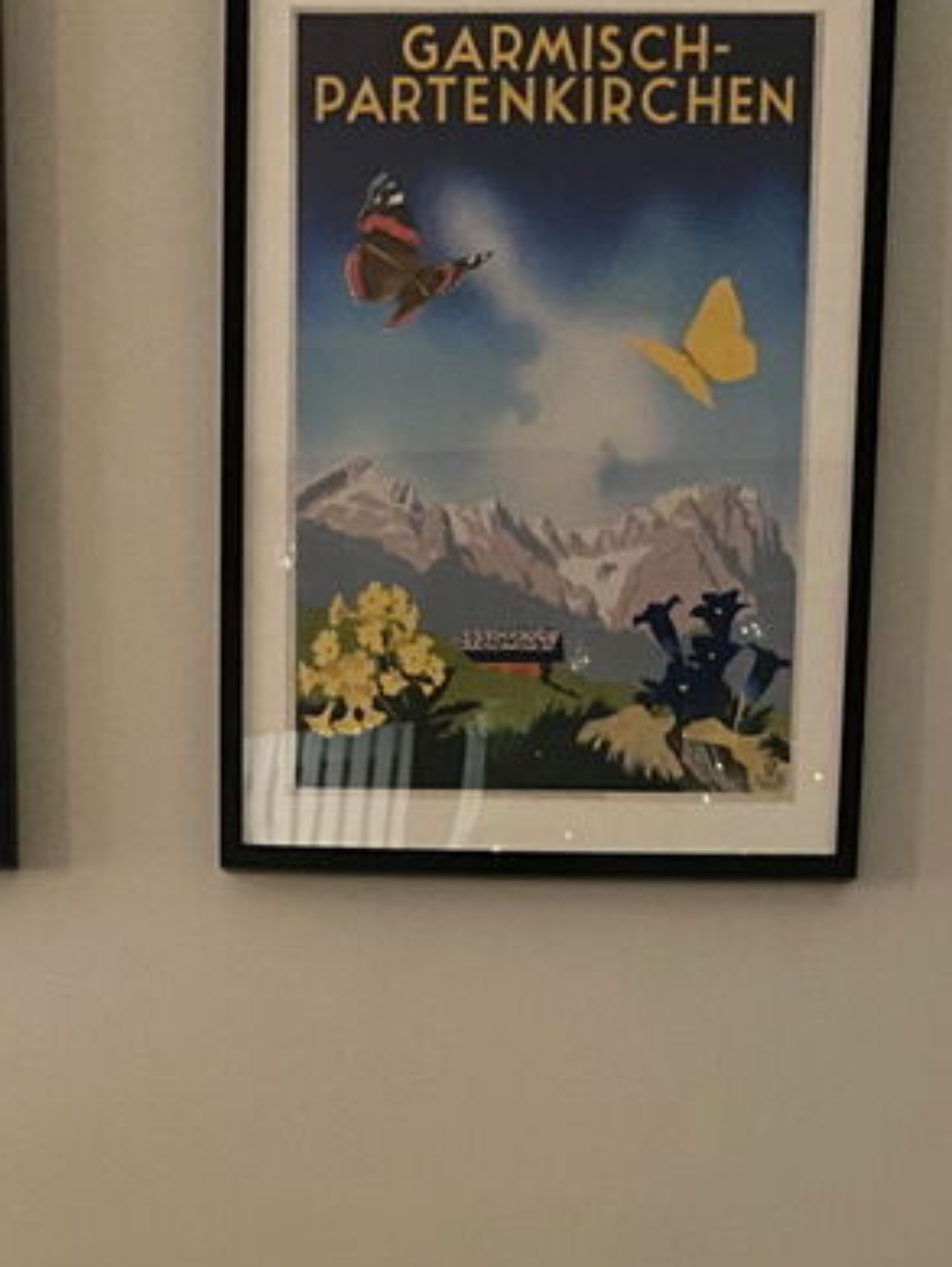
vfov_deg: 21.4
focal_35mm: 80
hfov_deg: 18.5
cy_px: 1777
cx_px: 442
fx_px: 2930
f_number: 1.8
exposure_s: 1/25
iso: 800
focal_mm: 4.25
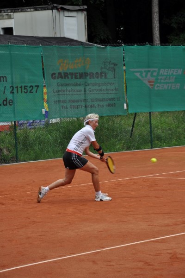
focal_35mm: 120
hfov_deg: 11.4
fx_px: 925
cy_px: 139
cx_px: 92
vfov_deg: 17.1
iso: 200
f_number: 8
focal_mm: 80
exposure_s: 1/250
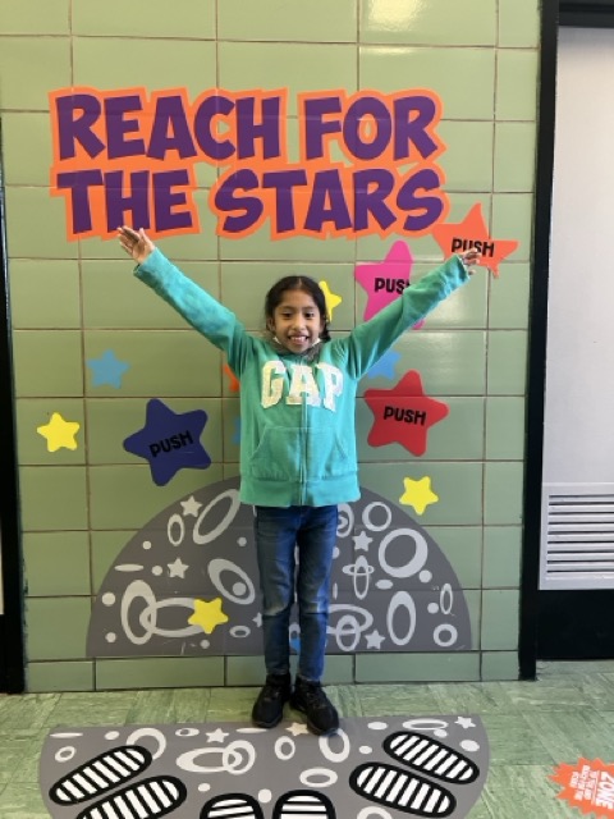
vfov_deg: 67.3
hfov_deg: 53.1
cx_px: 307
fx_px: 615
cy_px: 410
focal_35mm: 26
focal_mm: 5.7
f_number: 1.5
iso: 125
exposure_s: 1/60
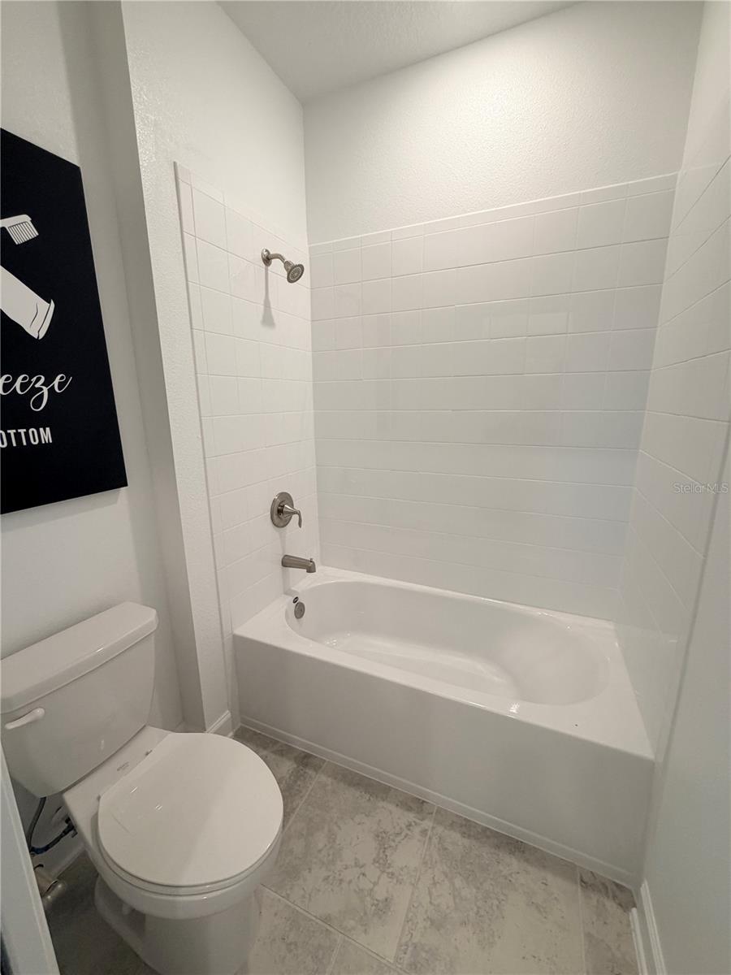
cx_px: 366
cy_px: 488
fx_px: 394
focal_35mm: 14
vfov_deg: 102.1
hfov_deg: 85.7
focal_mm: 2.22
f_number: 2.2
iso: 200
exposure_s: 1/120
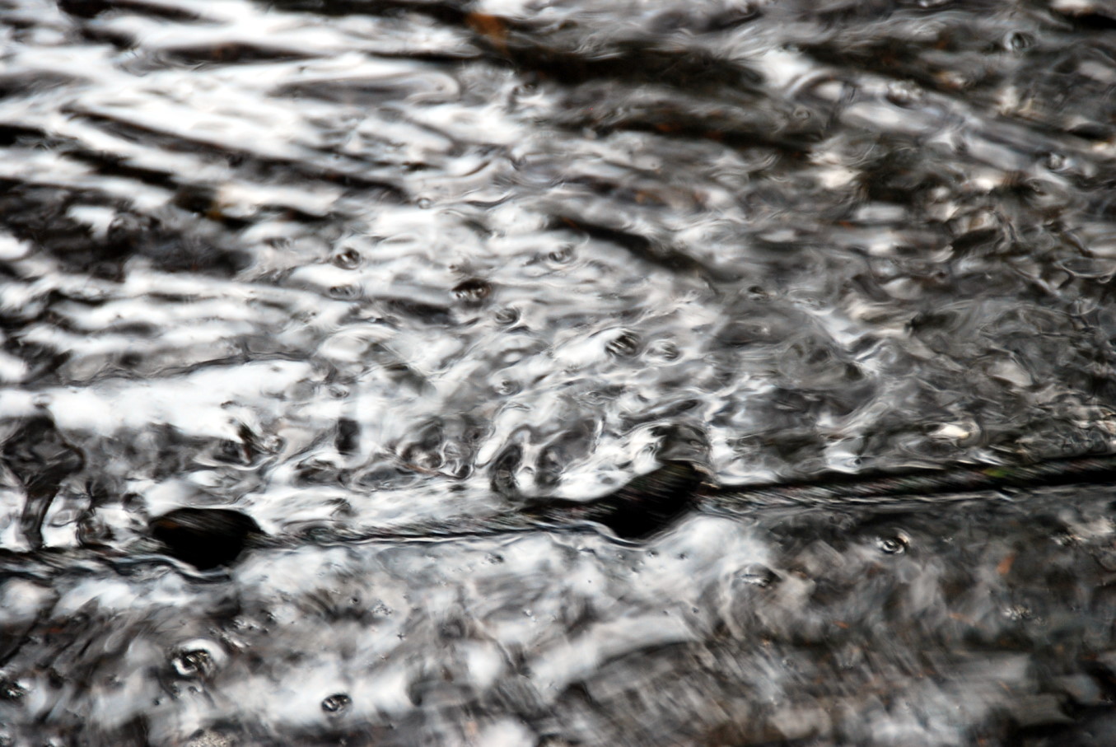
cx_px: 558
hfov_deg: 8.1
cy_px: 374
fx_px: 7914
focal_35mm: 255
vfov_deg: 5.4
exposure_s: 1/30
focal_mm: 170
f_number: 5.6
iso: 400
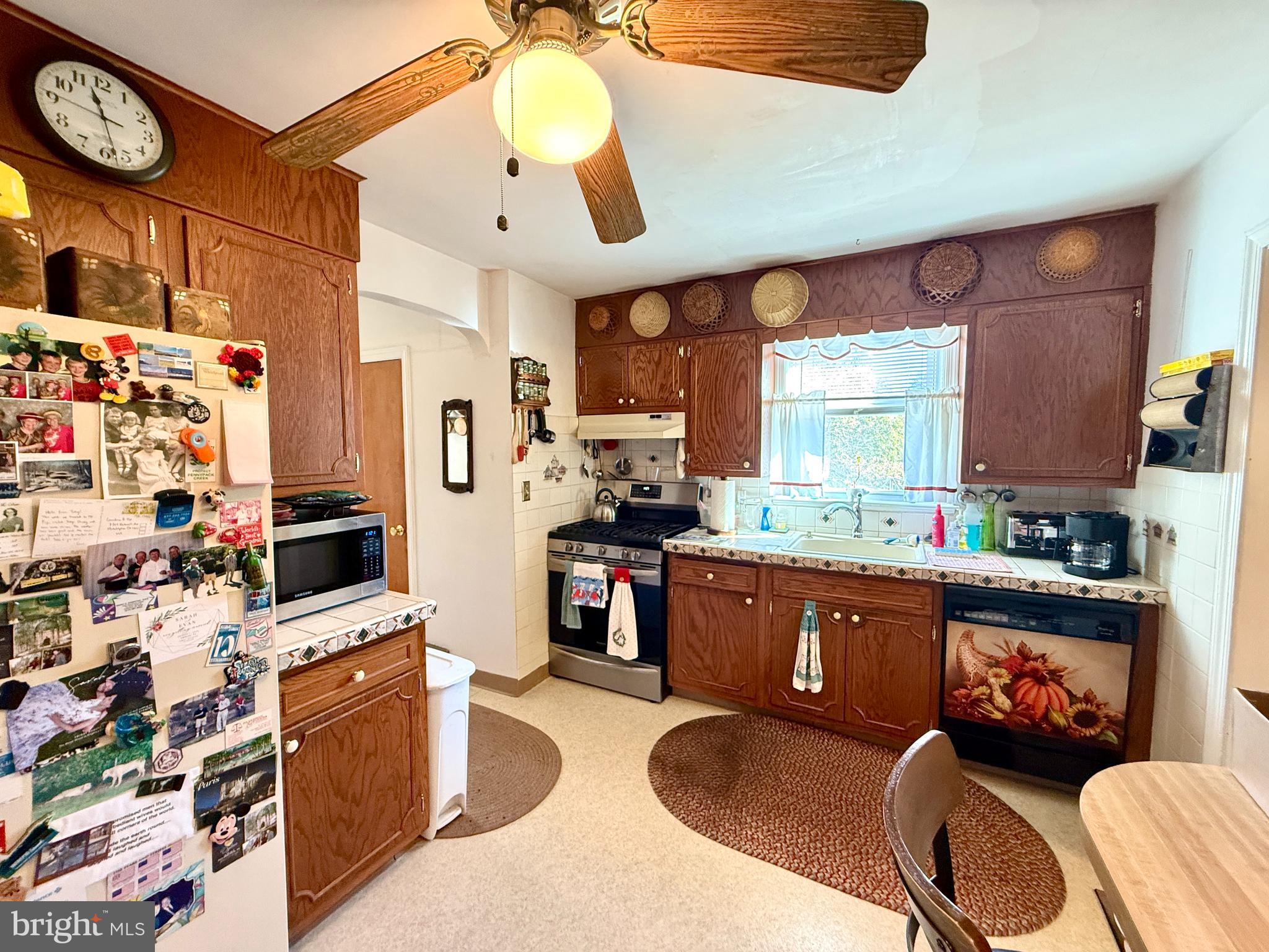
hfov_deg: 102.1
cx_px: 634
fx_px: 513
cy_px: 476
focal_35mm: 14
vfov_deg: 85.7
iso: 400
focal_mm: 2.22
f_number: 2.2
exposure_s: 1/60
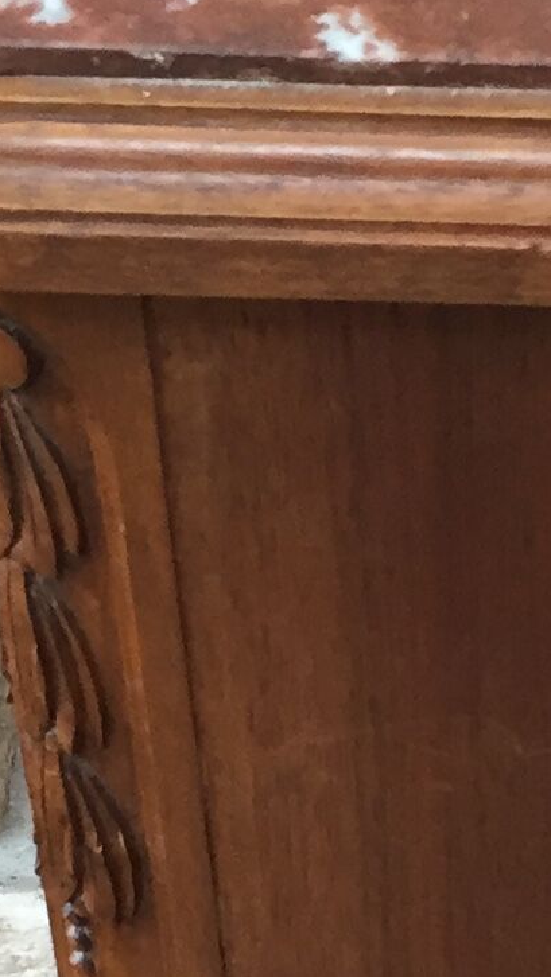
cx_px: 866
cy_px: 1219
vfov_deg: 14.6
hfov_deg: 8.3
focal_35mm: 142
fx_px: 3684
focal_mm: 4.15
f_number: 2.2
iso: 50
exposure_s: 1/33
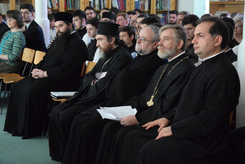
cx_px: 122
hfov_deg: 21.9
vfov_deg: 14.7
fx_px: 633
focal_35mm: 93
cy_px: 82
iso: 4000
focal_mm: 62
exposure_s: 1/60
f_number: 6.3
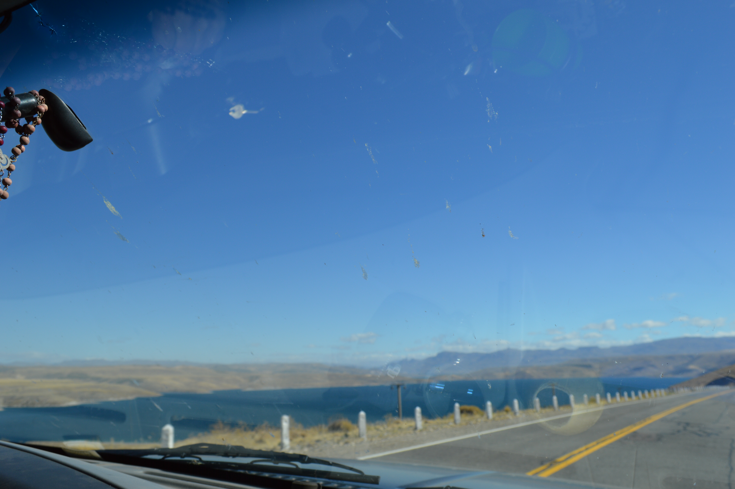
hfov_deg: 67.4
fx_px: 551
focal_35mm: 27
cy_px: 244
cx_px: 368
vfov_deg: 47.8
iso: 100
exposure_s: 1/250
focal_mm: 18
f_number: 8
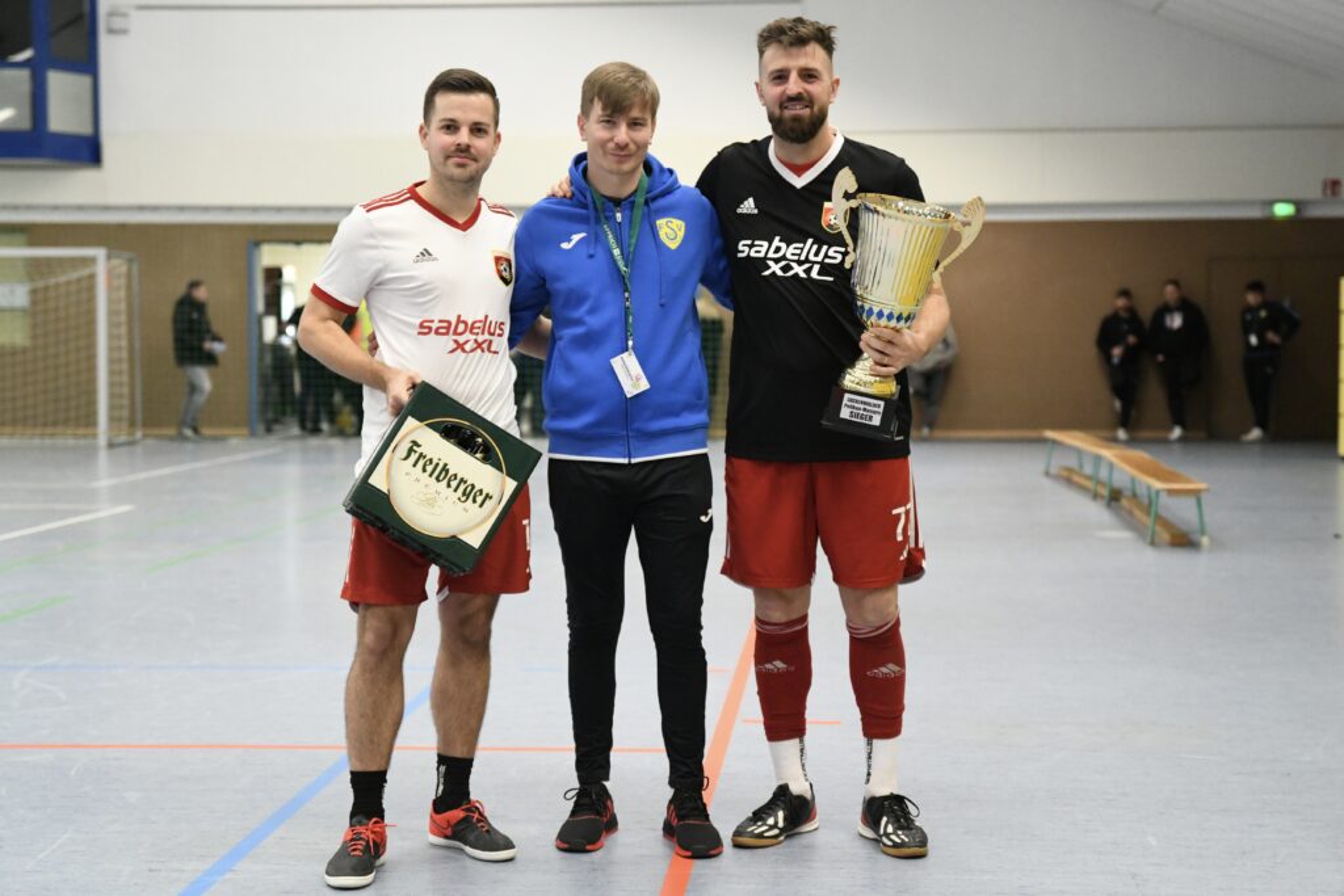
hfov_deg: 36.2
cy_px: 448
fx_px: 2053
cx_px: 672
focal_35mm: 55
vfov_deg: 24.6
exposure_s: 1/640
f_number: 2.8
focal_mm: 55
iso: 8000
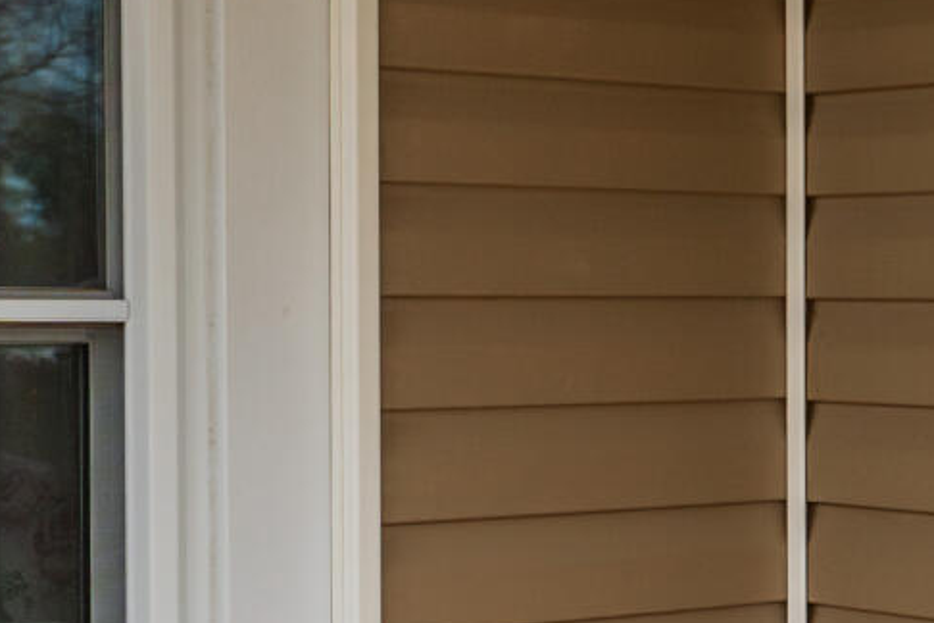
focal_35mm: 105
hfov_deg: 17.3
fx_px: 2724
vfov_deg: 13.0
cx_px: 1459
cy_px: 404
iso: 320
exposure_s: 1/400
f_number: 5
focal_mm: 17
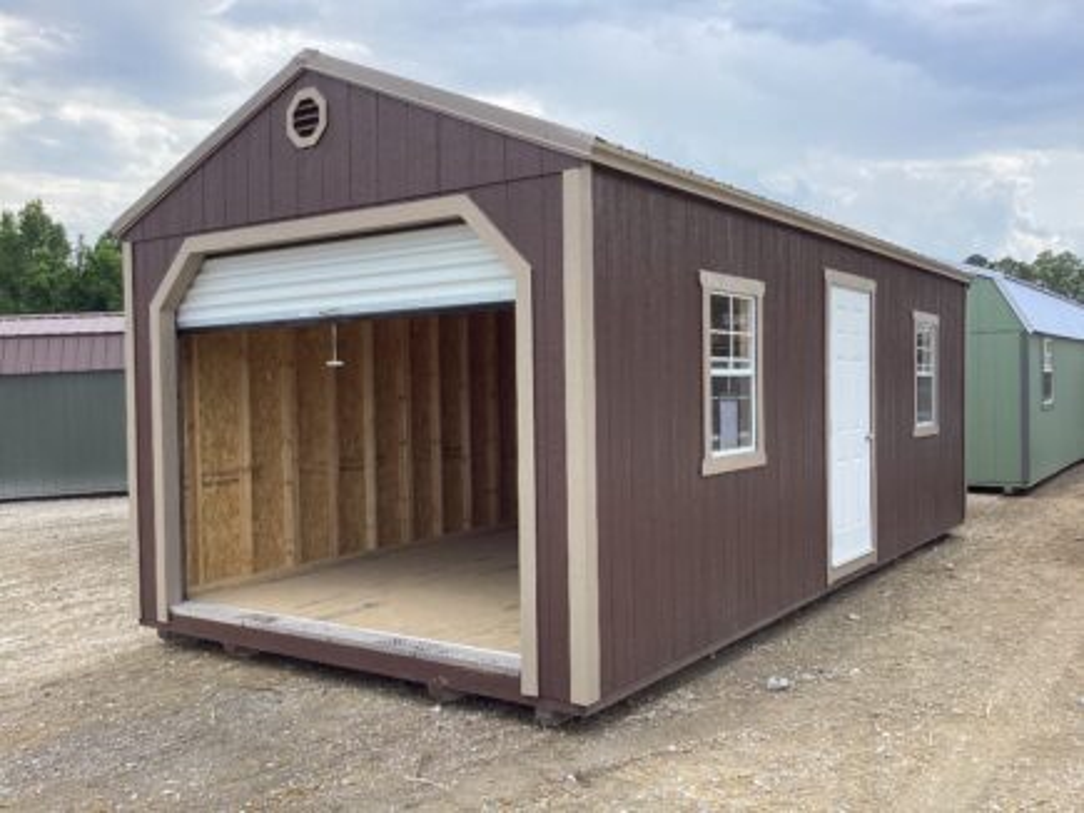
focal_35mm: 31
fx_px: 970
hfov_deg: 58.4
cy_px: 406
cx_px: 542
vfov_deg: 45.4
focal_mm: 3.3
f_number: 2.4
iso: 25
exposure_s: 1/815
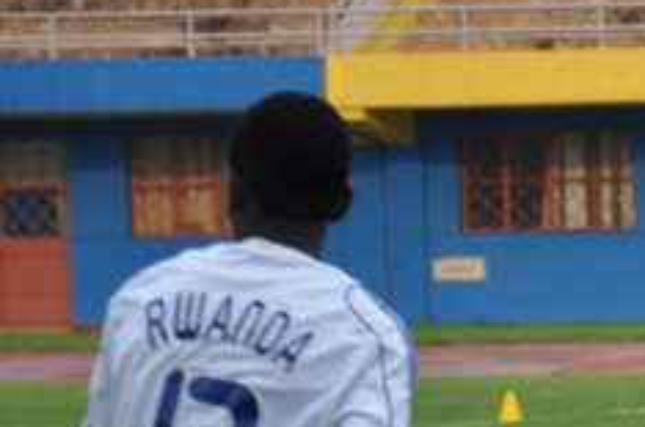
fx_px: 8628
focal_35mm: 483
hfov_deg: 4.3
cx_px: 944
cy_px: 397
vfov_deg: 2.8
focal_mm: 105
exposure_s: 1/320
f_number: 5.6
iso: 500
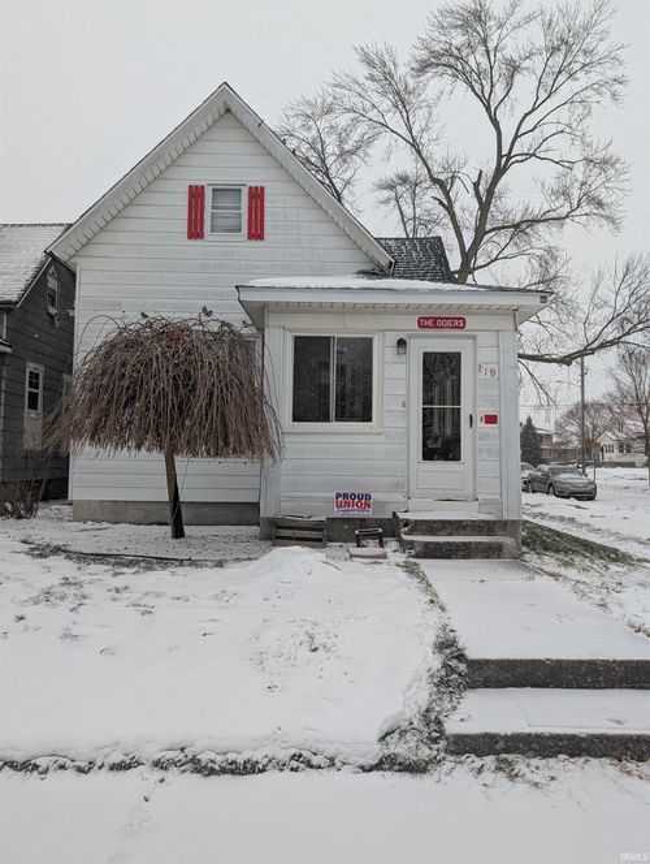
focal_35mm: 24
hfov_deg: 56.9
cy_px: 432
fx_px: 599
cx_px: 325
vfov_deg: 71.5
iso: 34
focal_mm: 6.9
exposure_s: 1/493
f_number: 1.68
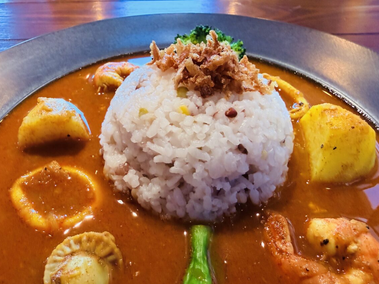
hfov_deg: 65.3
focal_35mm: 27
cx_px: 193
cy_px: 149
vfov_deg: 51.3
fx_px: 296
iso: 320
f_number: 2.2
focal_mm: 2.22
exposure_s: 1/120
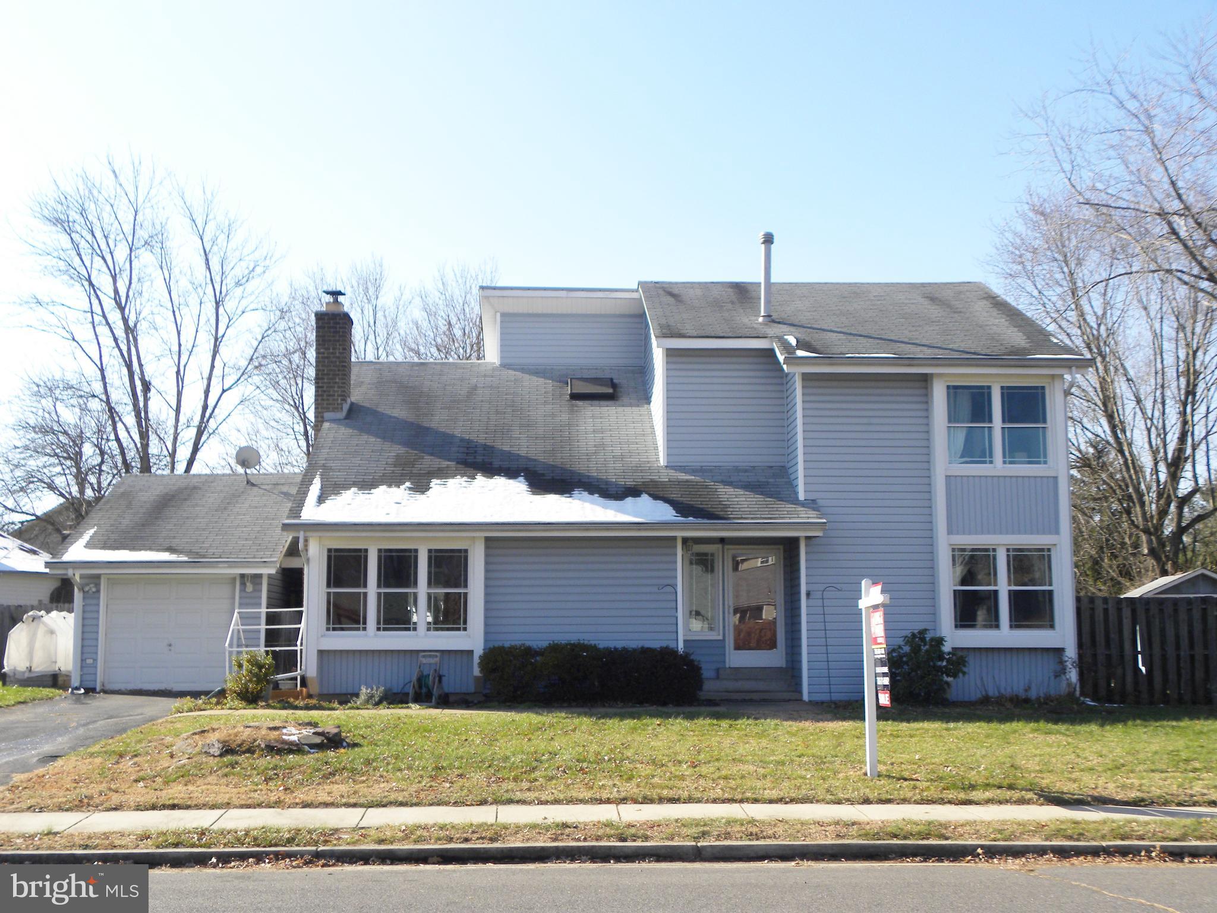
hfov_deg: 45.8
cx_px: 608
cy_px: 456
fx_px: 1441
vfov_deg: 35.1
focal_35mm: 41
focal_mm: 7.3
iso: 64
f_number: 3.2
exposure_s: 1/561
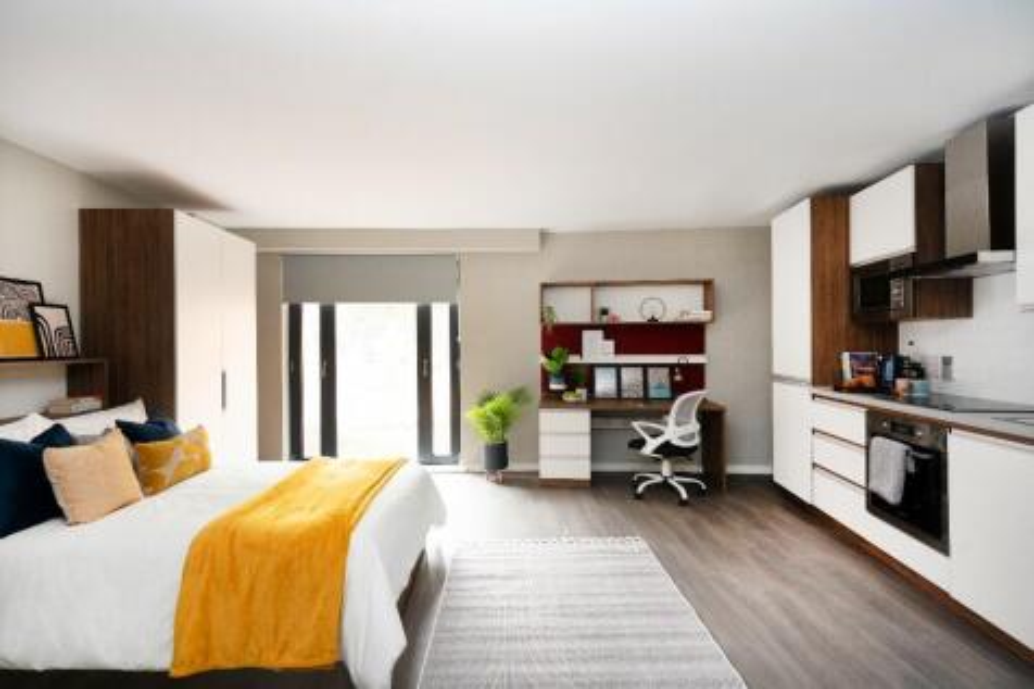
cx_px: 517
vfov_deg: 73.7
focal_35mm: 16
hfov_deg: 96.8
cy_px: 344
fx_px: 459
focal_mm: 16
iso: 1000
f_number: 5.6
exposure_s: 1/30
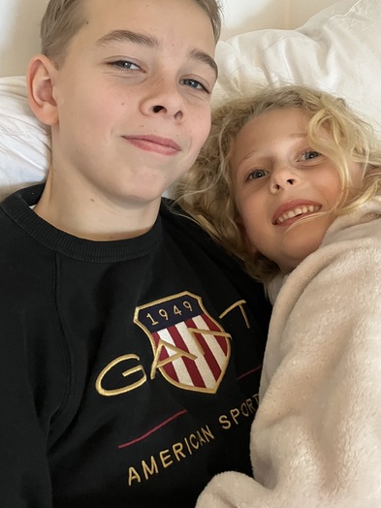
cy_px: 158
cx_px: 230
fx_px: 602
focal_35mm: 41
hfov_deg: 35.0
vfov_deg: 44.9
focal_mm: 3.99
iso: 320
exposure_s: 1/53
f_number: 1.8
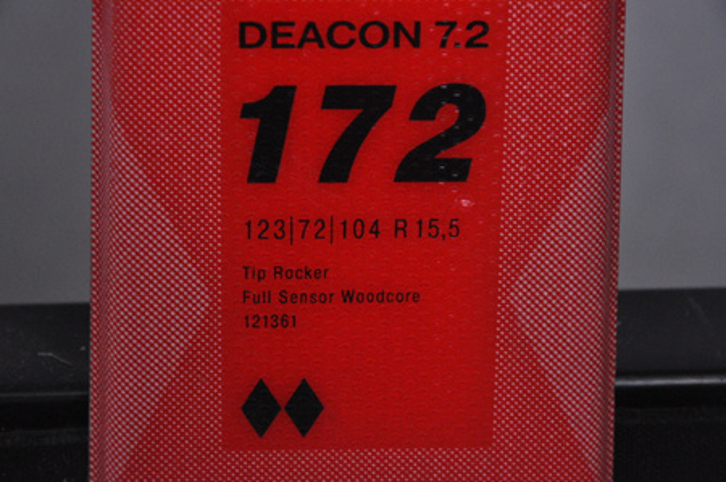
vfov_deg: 8.7
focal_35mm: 158
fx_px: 3173
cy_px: 241
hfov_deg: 13.1
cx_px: 363
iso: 3200
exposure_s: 1/125
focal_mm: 105
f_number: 9.5
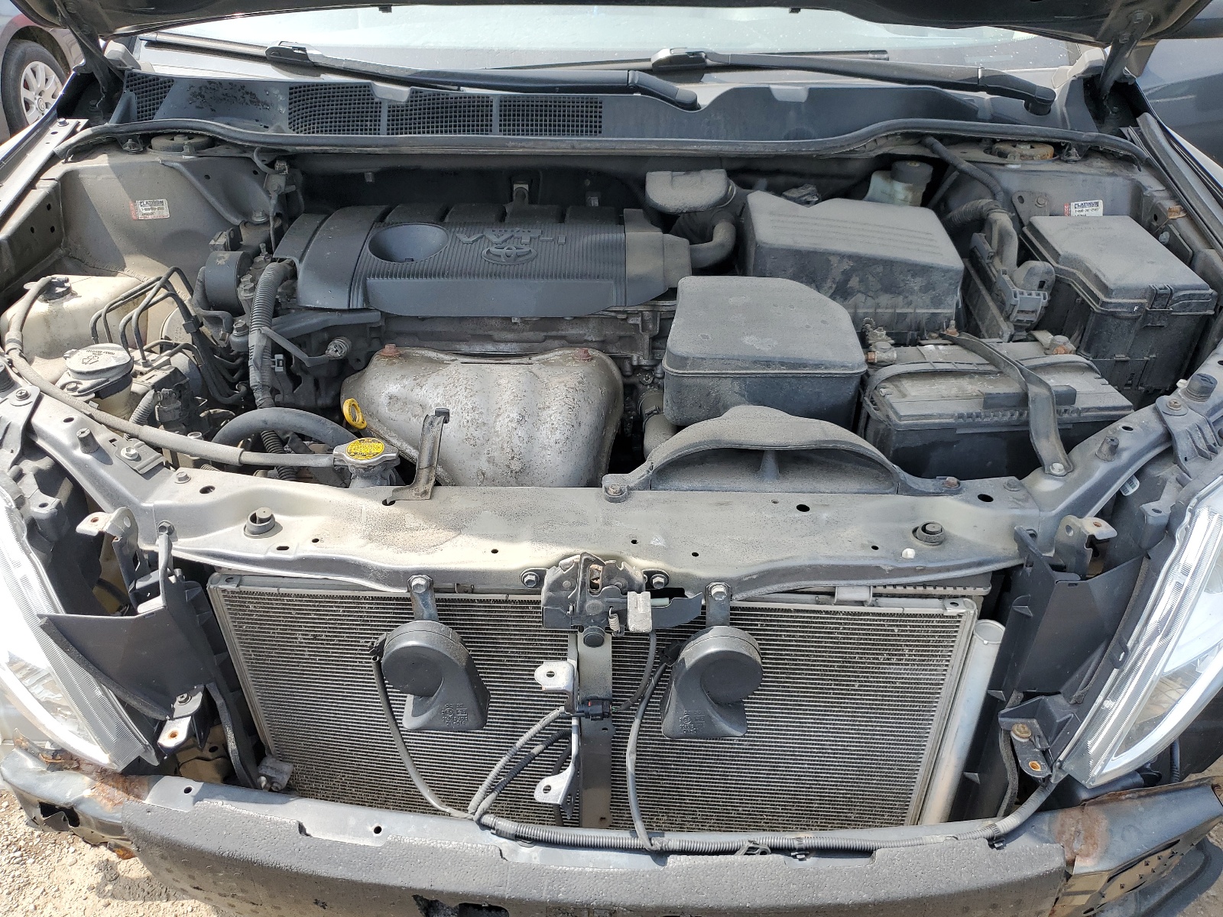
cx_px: 612
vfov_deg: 53.1
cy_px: 458
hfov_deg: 67.3
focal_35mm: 26
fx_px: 919
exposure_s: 1/769
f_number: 1.5
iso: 50
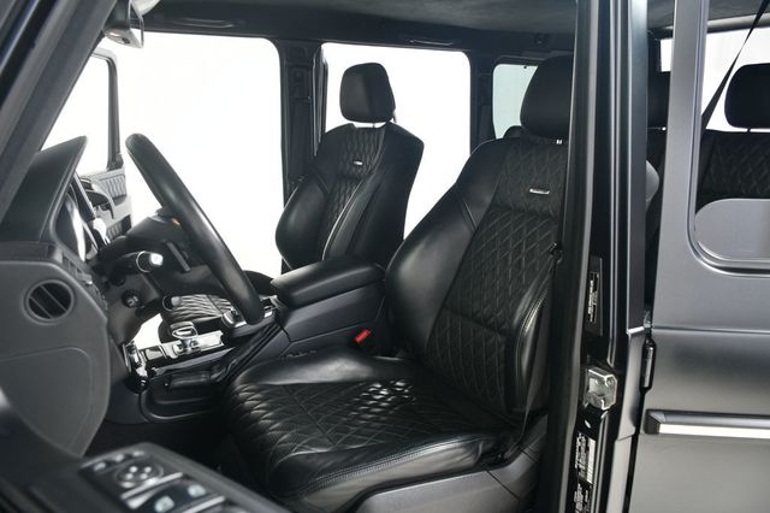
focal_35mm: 27
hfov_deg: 67.4
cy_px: 256
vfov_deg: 47.9
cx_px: 385
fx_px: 577
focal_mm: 18
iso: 100
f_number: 5
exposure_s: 1/160
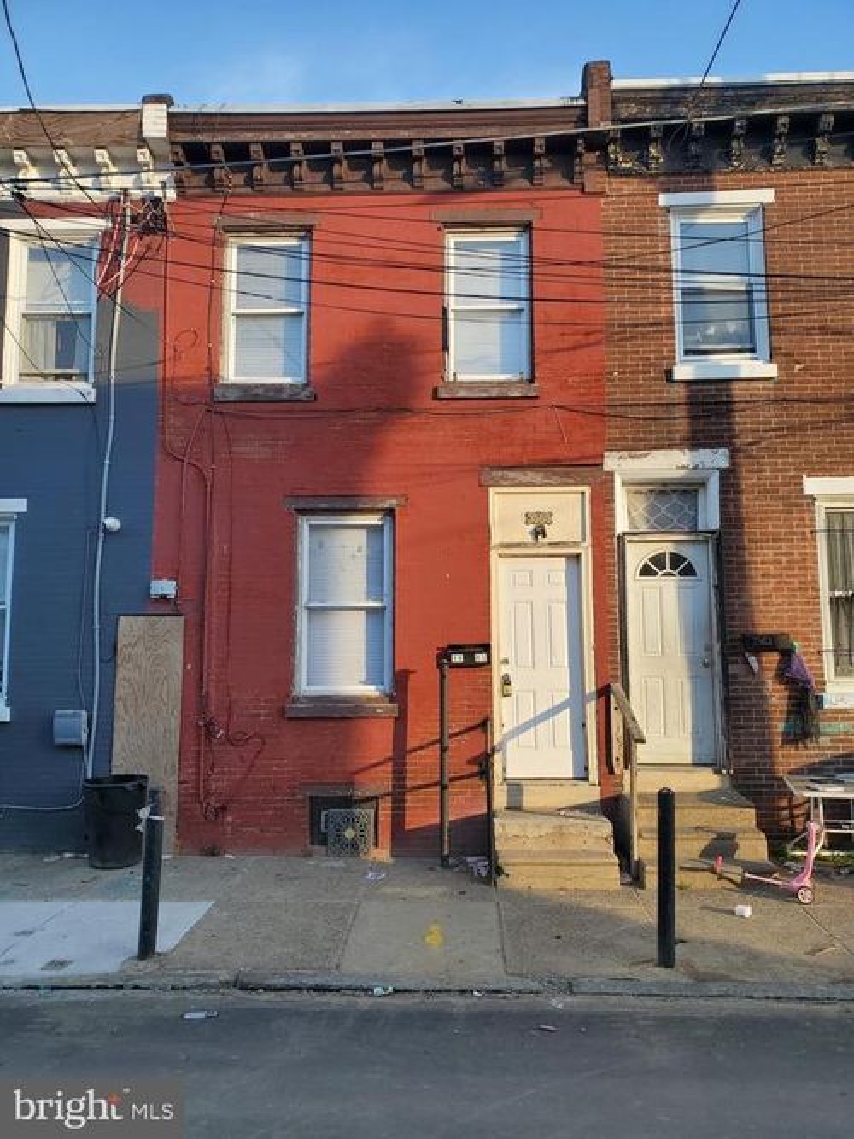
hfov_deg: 53.0
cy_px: 570
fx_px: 856
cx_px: 427
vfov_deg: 67.3
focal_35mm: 26
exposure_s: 1/305
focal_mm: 4.3
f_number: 2.4
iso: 50
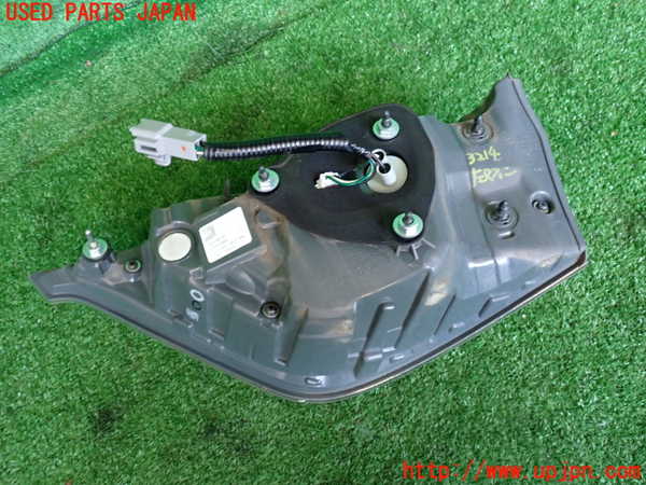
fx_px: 560
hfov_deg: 60.0
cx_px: 323
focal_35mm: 30
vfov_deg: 46.8
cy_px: 242
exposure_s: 1/30
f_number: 2.3
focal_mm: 5.4
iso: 250
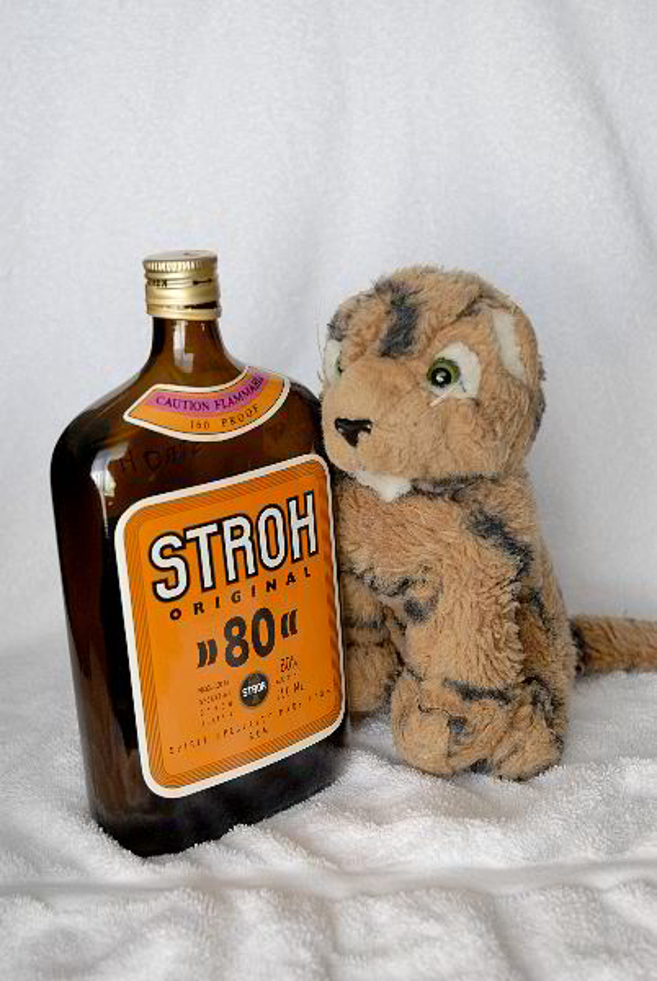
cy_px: 490
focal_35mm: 66
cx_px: 328
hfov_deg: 20.7
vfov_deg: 30.5
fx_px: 1800
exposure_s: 1/50
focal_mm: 44
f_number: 5
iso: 400
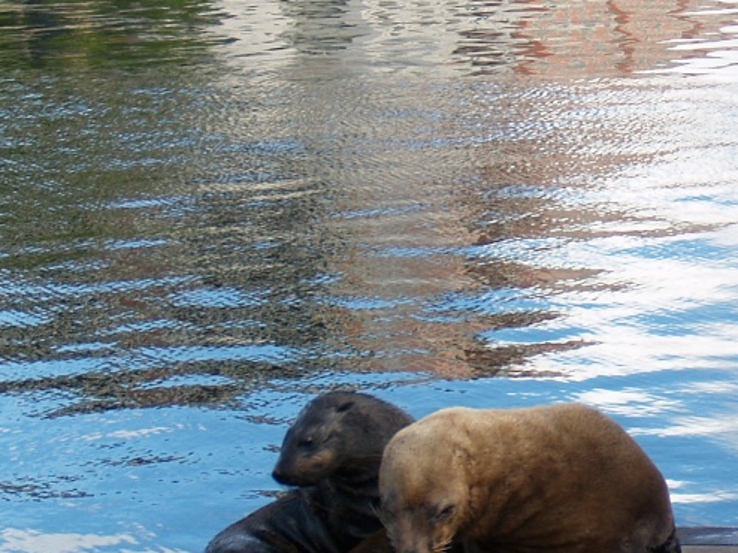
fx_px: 3452
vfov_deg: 9.2
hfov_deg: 12.0
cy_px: 330
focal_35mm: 162
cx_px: 832
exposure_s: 1/160
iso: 100
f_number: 4.5
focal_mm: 25
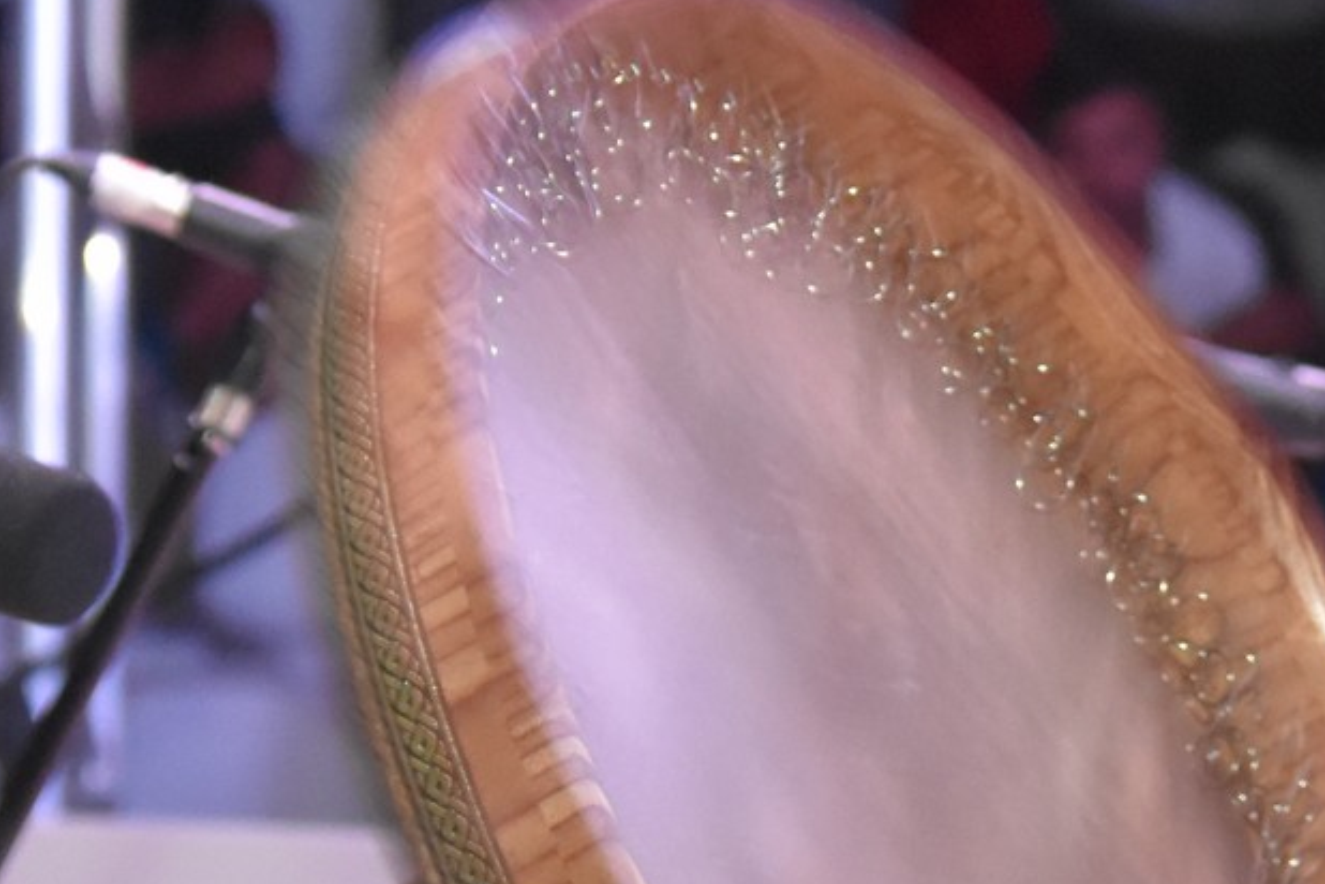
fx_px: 14611
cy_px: 610
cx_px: 1003
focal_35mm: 397
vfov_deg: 3.5
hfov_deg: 5.2
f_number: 5.6
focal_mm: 72
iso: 4000
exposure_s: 1/60
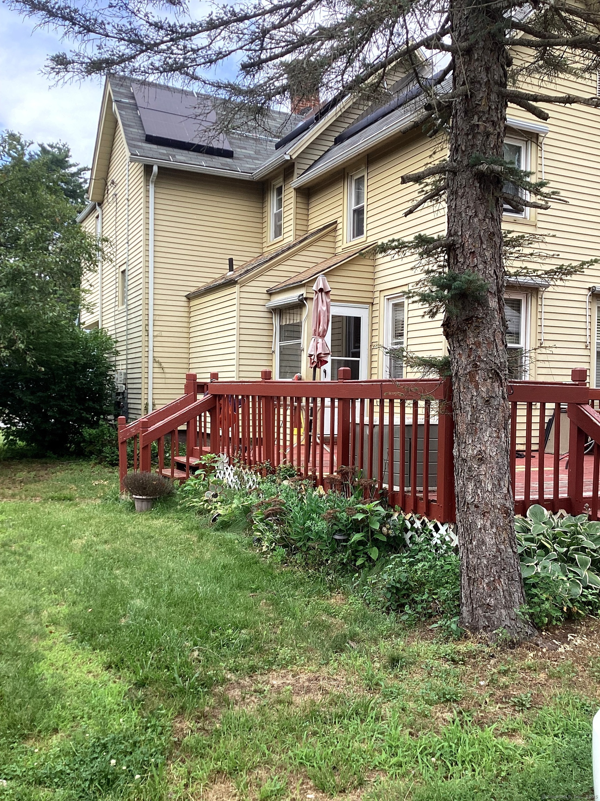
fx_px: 716
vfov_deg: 58.4
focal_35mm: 31
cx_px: 300
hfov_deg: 45.4
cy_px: 400
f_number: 2.4
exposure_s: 1/375
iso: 25
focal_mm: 3.3
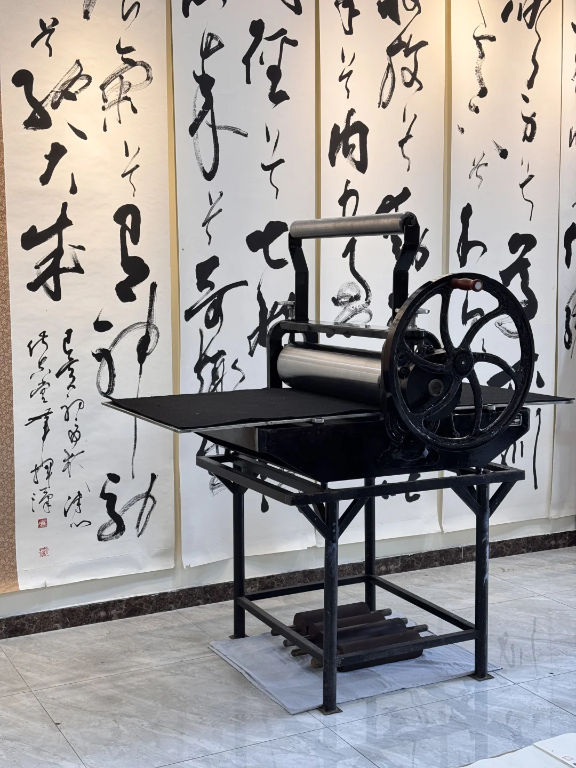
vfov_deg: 39.7
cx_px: 288
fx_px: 1065
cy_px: 384
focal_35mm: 48
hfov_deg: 30.3
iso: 64
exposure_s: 1/100
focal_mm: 6.76
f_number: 1.78
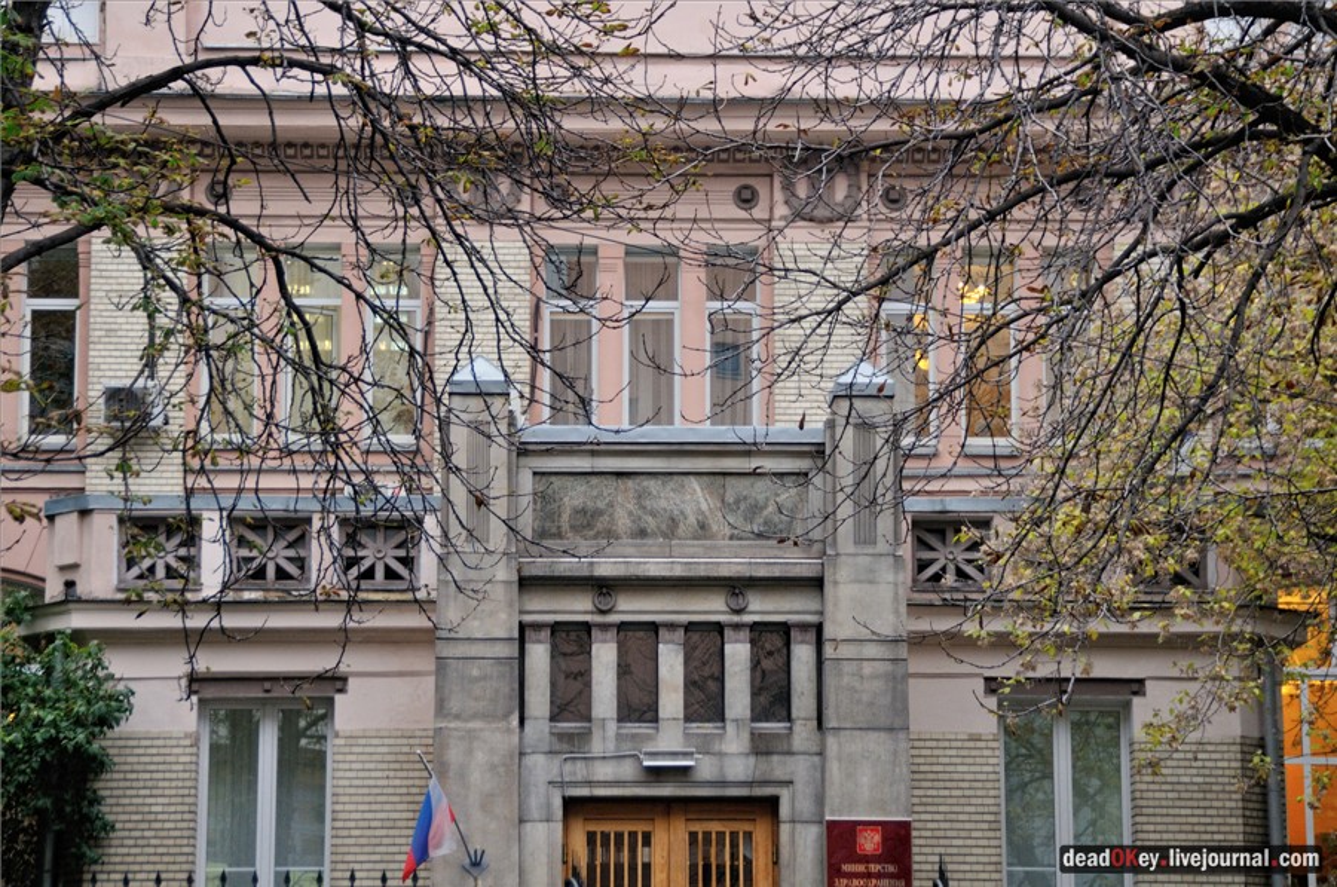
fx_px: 3615
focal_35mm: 98
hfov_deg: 21.0
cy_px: 444
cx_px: 668
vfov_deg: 14.0
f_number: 5.6
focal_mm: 65
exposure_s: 1/80
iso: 640
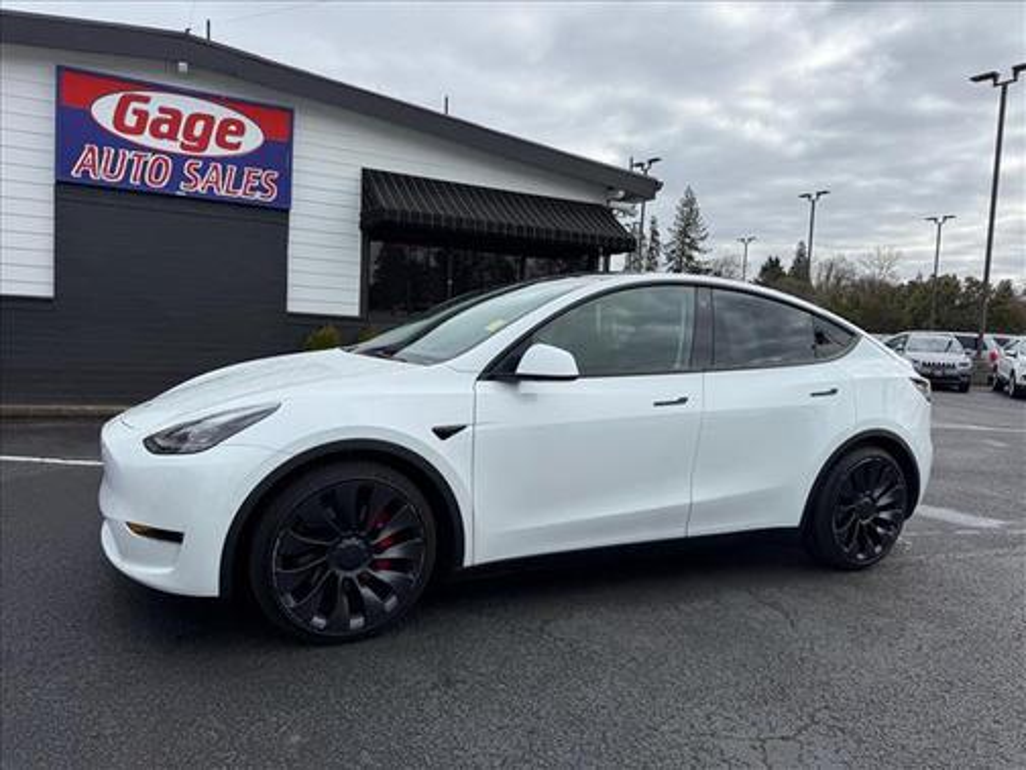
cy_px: 385
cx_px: 513
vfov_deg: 56.8
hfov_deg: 71.6
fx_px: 711
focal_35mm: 24
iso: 80
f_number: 1.78
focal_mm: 6.76
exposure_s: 1/4167
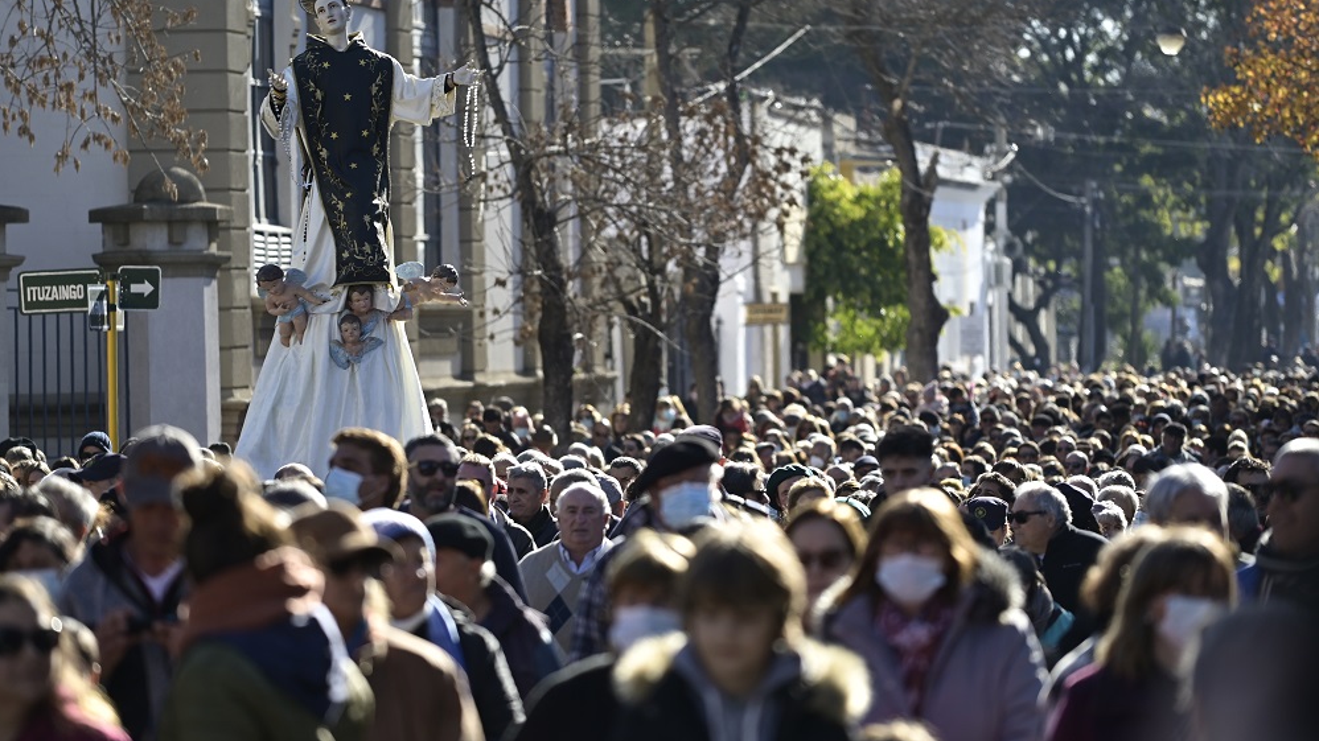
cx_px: 660
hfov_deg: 10.3
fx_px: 7343
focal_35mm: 210
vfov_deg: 5.8
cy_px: 359
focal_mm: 200
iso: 250
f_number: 4
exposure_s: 1/1000
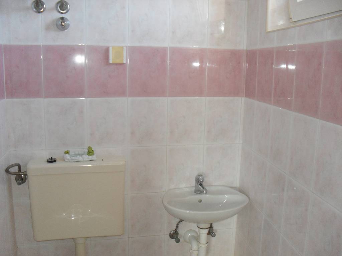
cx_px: 171
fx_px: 346
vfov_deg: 40.7
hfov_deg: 52.6
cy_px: 128
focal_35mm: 35
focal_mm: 6.3
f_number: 3.2
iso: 160
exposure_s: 1/45
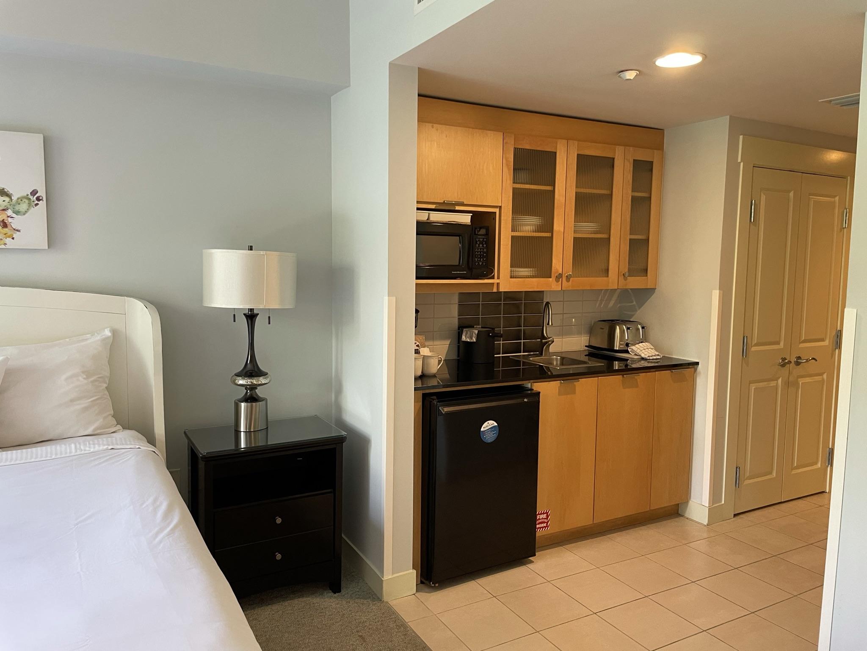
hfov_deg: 67.3
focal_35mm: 26
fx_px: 651
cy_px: 326
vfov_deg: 53.1
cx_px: 434
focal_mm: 4.2
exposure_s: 1/60
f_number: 1.6
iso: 125
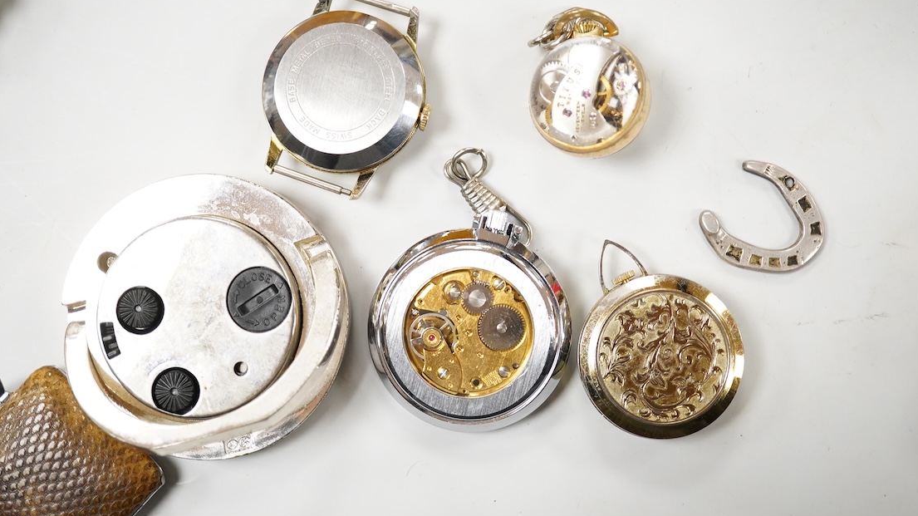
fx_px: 1168
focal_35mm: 48
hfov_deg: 42.9
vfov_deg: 24.9
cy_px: 226
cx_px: 466
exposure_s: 1/320
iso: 2500
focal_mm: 30
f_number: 3.5
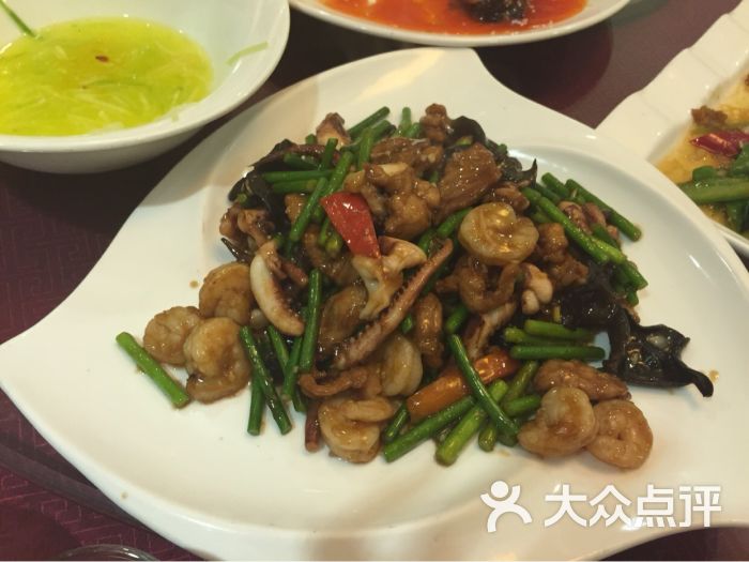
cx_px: 374
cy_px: 281
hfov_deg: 61.7
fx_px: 627
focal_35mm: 29
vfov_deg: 48.2
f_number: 2.2
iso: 160
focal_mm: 4.15
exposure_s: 1/33
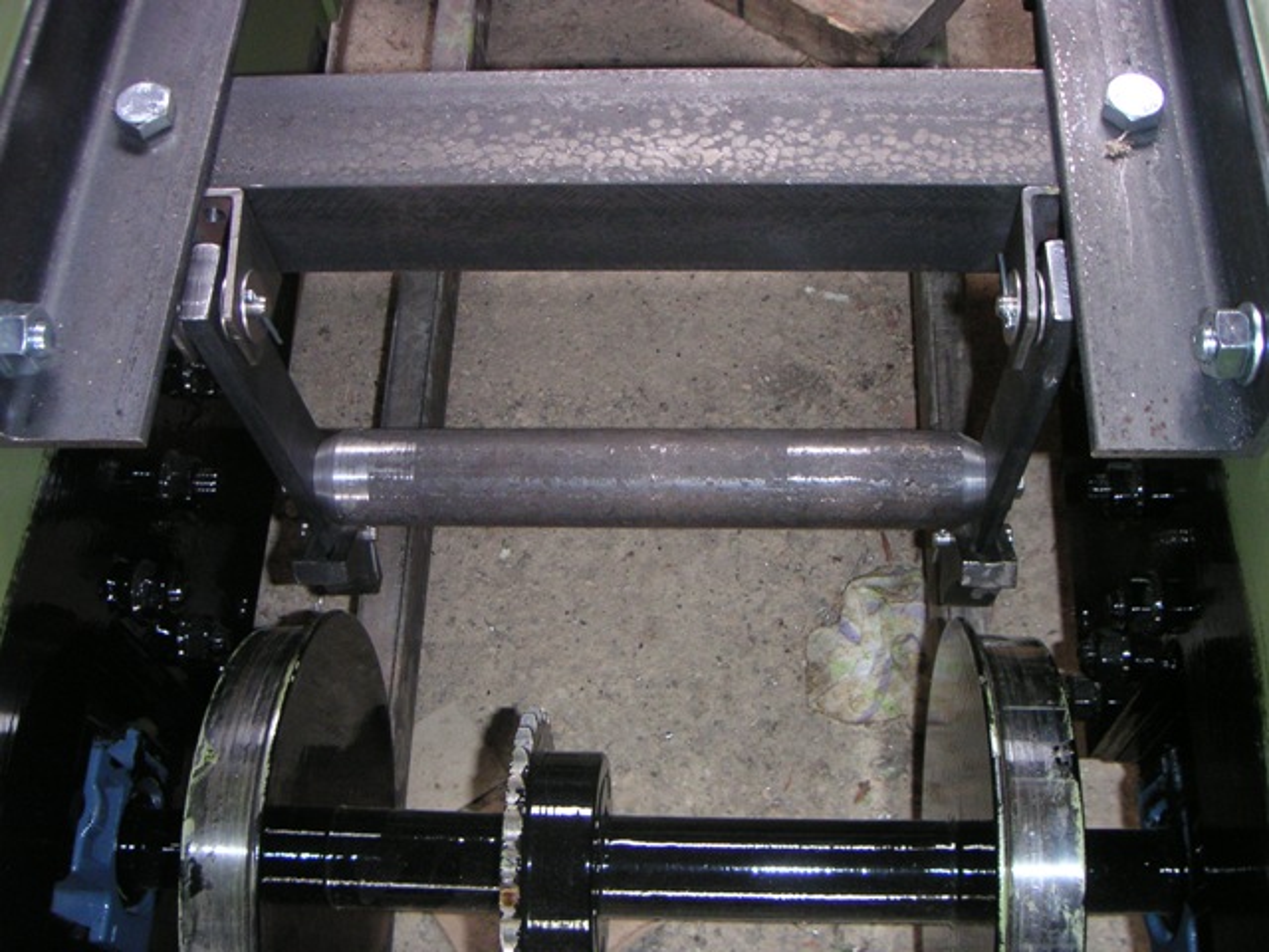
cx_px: 634
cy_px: 476
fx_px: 1393
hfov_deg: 49.0
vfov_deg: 37.7
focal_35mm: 38
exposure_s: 1/45
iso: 160
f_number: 2.8
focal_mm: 6
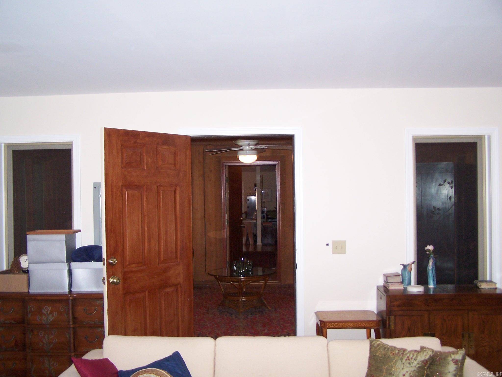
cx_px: 251
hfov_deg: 49.0
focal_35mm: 38
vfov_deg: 37.7
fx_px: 551
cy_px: 188
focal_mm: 6.3
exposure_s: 1/60
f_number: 2.8
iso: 140
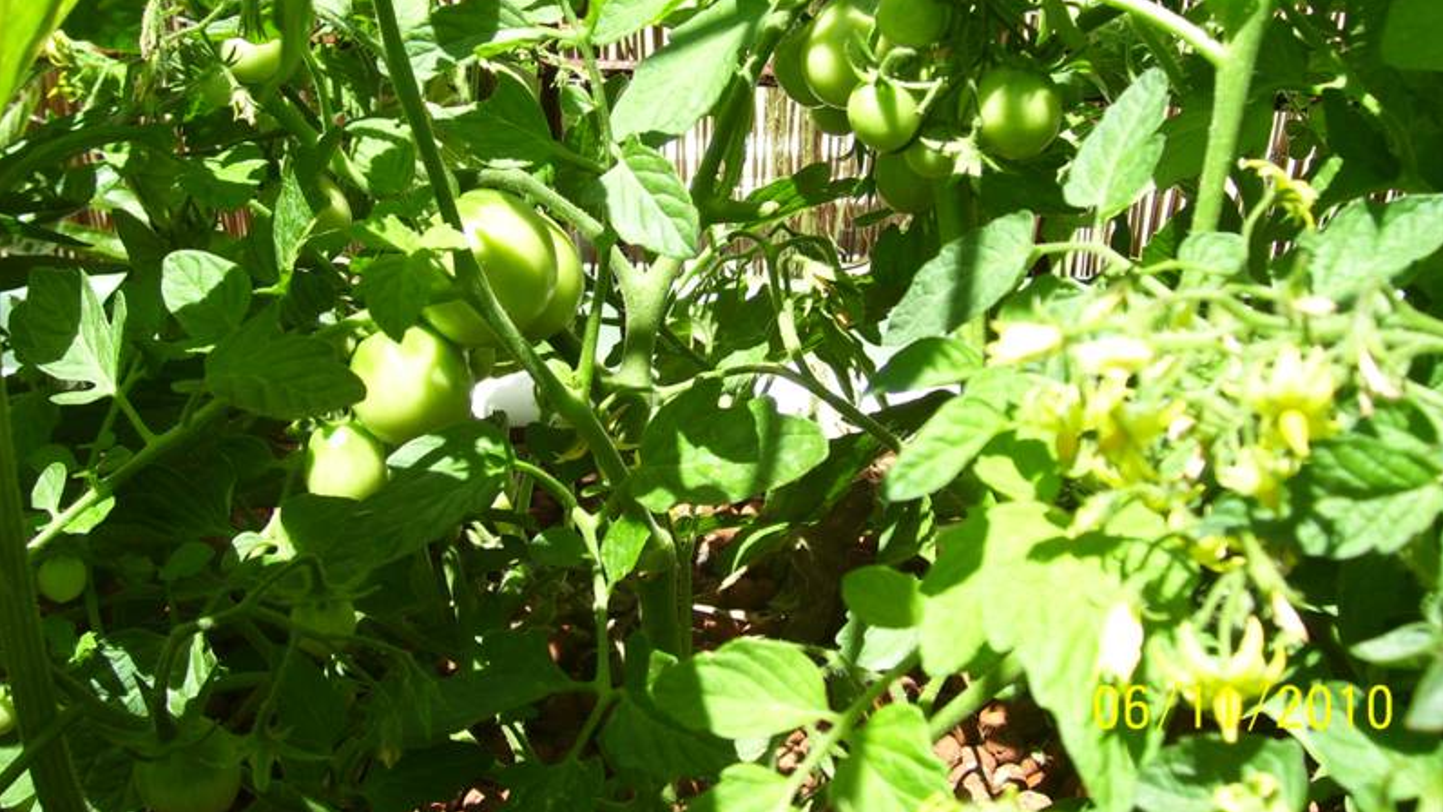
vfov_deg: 25.9
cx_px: 722
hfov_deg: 44.6
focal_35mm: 46
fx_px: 1760
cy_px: 297
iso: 80
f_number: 3
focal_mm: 7
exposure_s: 1/500
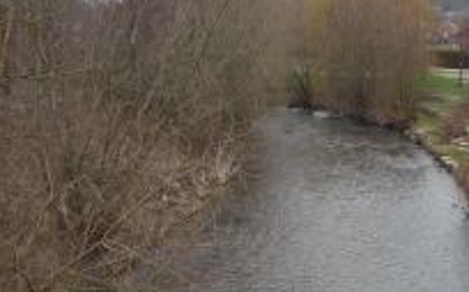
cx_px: 395
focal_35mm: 80
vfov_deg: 16.3
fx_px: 1021
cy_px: 145
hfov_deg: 25.3
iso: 100
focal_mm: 5.2
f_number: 3.5
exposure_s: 1/100
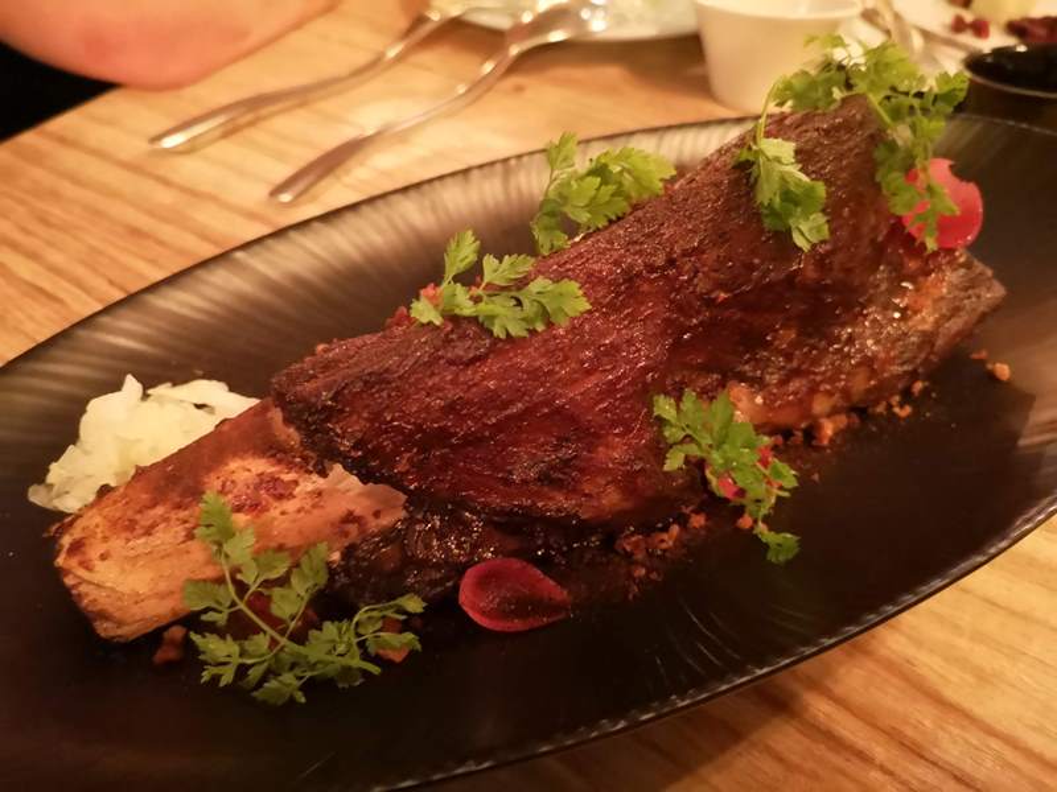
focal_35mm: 27
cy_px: 396
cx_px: 528
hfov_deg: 65.3
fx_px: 824
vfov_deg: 51.4
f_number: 1.8
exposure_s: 1/16.7
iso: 3200
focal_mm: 3.95
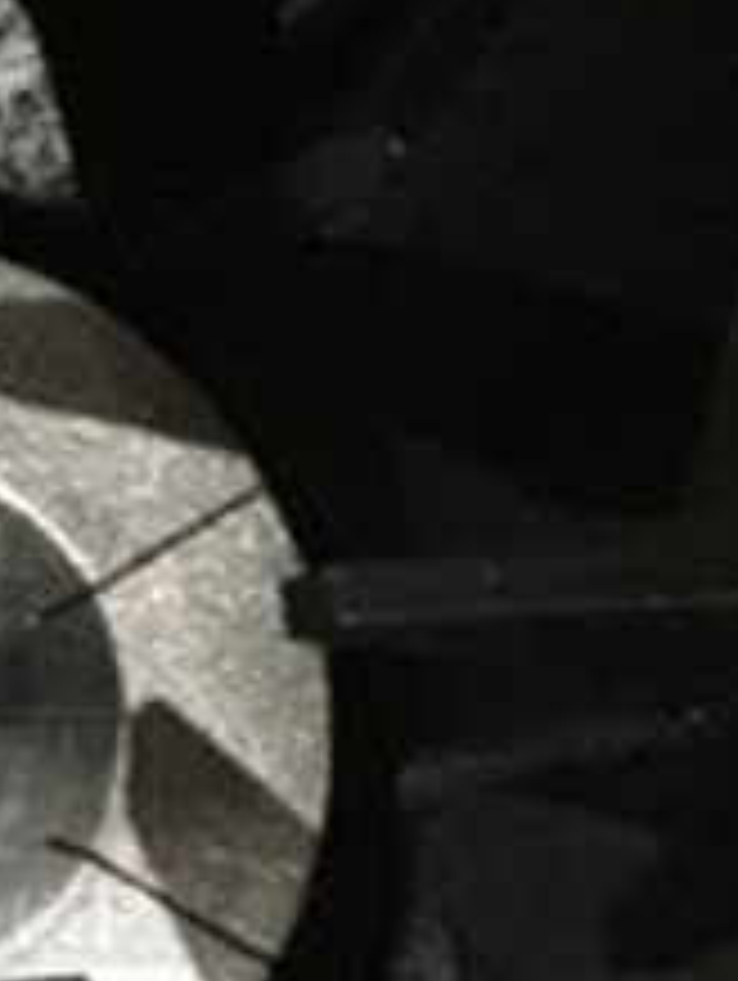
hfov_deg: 13.1
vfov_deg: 18.1
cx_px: -310
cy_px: 731
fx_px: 3064
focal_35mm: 108
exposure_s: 1/15
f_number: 2.2
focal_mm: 4.15
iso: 250
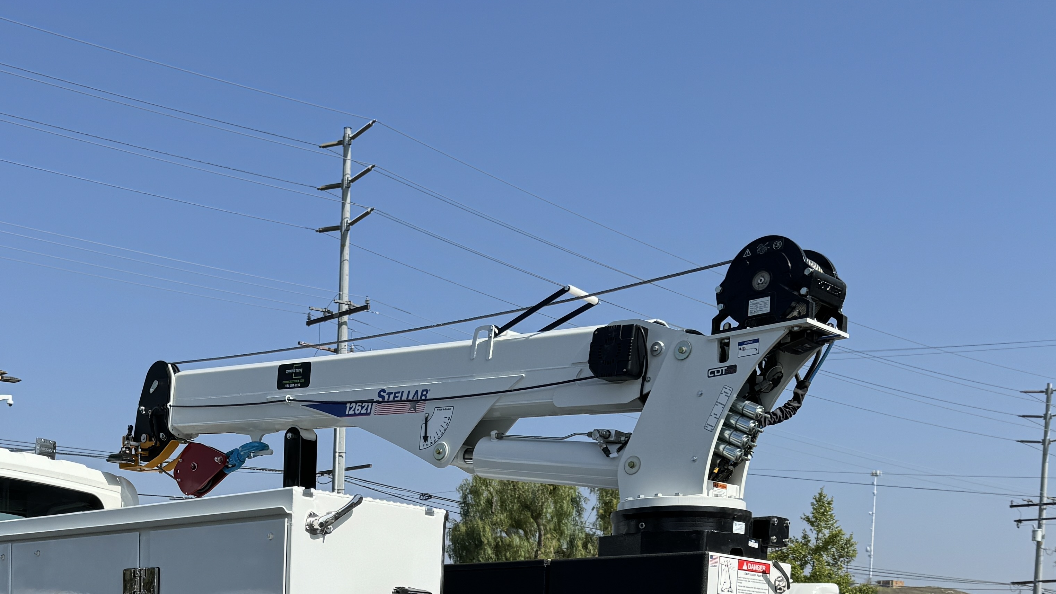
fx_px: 1372
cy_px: 734
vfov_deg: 22.3
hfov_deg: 41.1
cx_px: 291
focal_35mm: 49
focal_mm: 6.76
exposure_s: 1/4049
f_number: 1.78
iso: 80
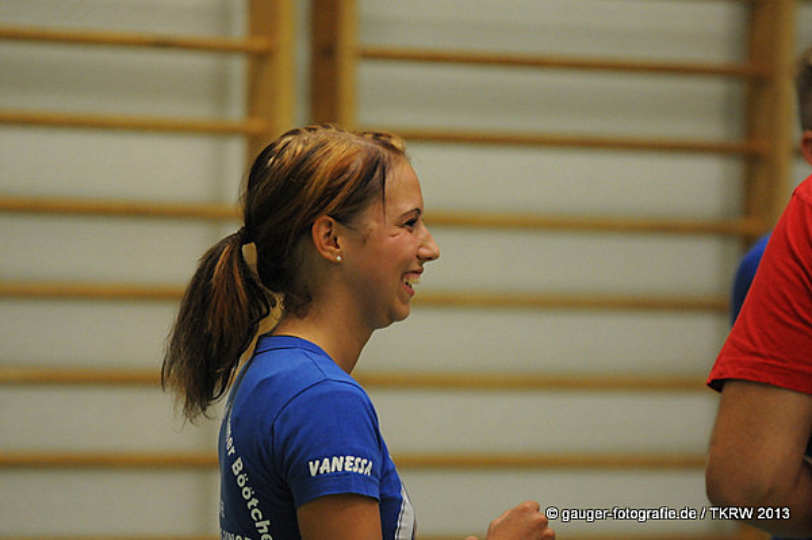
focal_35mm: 300
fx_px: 6761
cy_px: 270
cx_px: 406
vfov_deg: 4.6
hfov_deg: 6.9
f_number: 2.8
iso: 1400
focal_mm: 200
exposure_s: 1/200
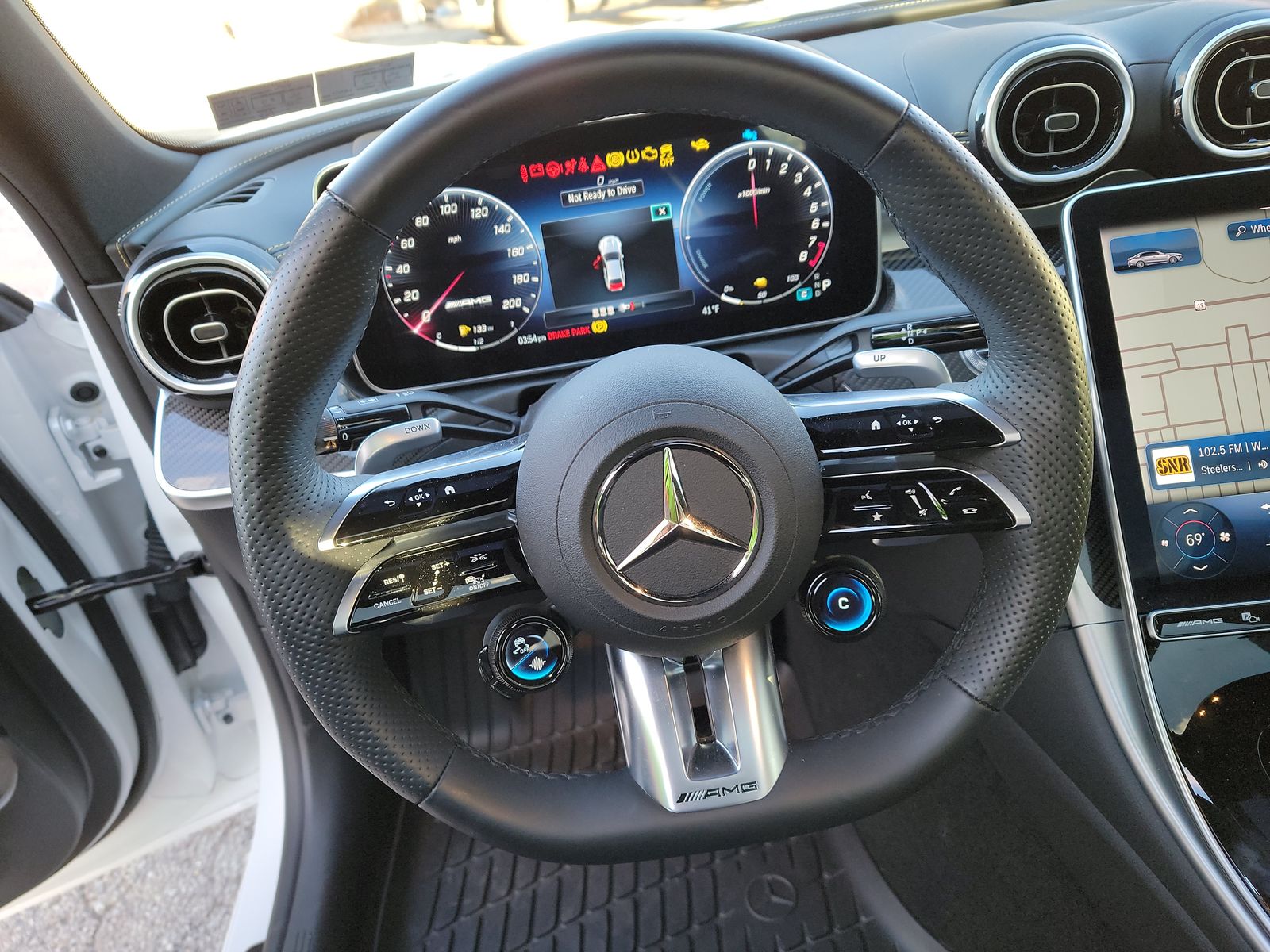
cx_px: 635
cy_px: 476
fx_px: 881
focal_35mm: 24
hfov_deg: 71.6
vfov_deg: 56.8
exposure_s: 1/59
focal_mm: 6.7
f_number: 1.8
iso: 240
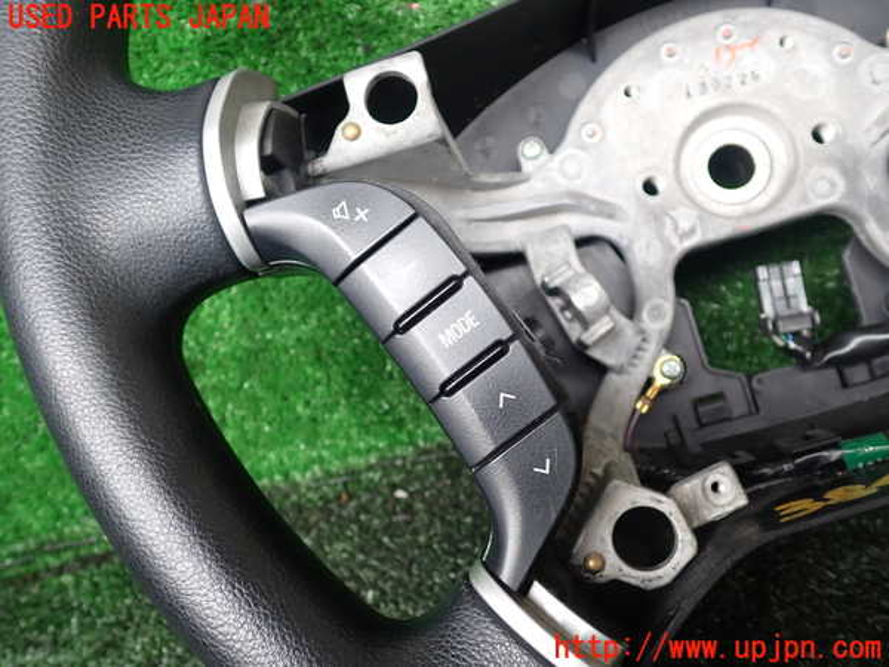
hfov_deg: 60.0
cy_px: 334
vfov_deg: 46.8
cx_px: 444
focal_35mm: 30
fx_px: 770
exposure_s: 1/50
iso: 200
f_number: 2.3
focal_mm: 5.4
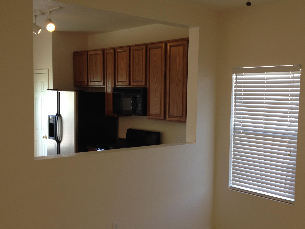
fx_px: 432
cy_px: 133
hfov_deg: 38.9
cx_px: 166
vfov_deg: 29.6
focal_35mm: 49
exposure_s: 1/20
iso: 50
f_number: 2.4
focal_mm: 4.28
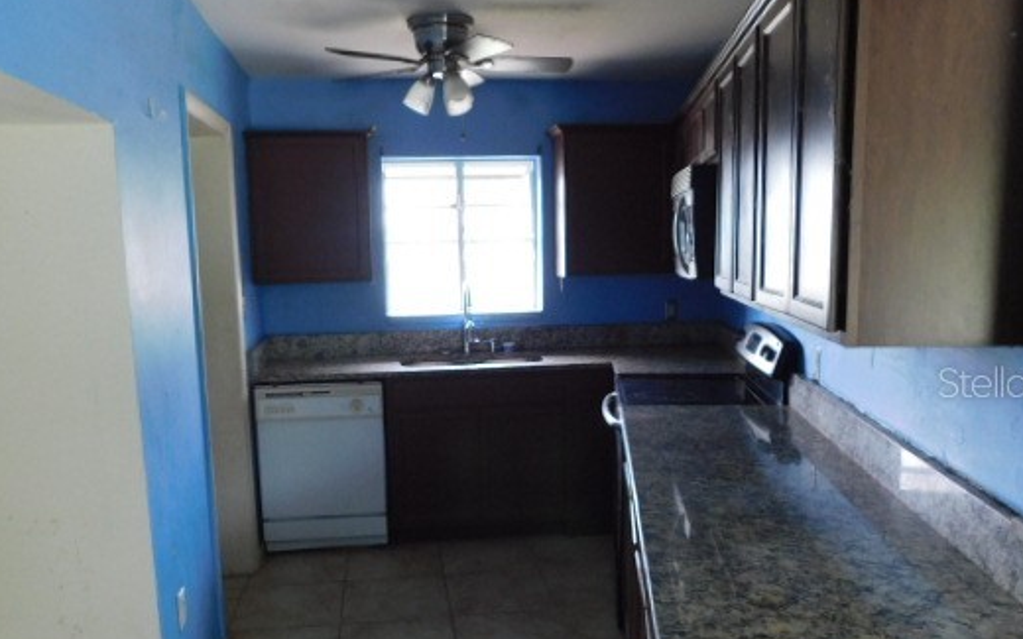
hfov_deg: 62.9
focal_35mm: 30
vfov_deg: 41.7
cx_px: 494
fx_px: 836
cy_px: 381
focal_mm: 4
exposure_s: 1/30
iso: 220
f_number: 3
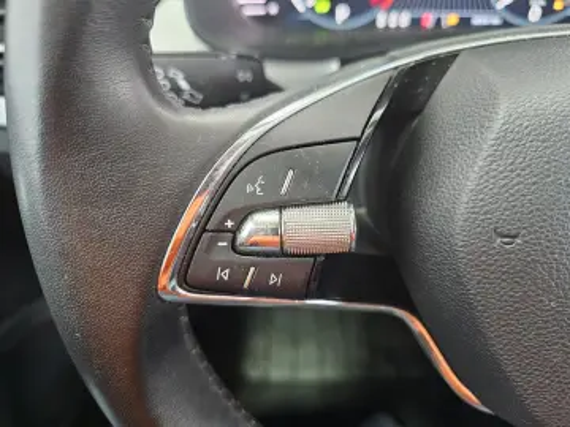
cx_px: 285
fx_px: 379
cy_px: 214
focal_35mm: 23
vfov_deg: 58.9
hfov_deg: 73.9
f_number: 1.7
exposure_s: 1/55.9
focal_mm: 6.3
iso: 640
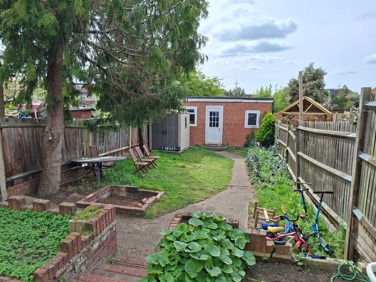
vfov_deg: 58.9
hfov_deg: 73.9
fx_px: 250
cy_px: 141
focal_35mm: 23
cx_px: 188
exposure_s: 1/1130
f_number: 1.8
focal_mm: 5.54
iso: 50
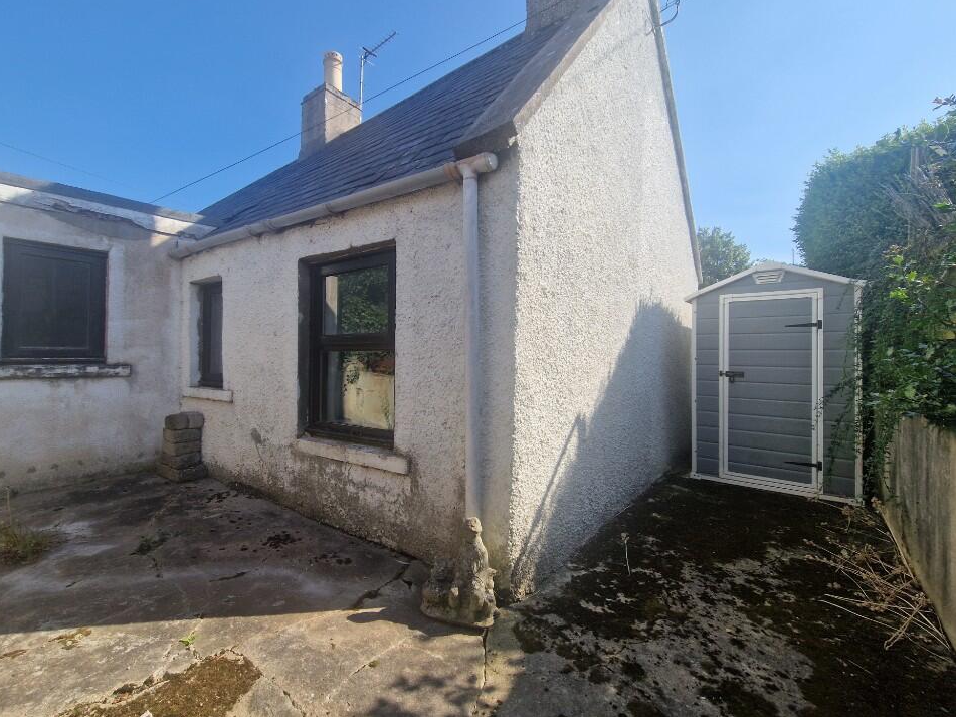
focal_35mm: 14
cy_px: 349
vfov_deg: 85.6
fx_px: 387
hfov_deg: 101.9
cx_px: 444
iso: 50
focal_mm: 2.2
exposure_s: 1/1456
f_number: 2.2
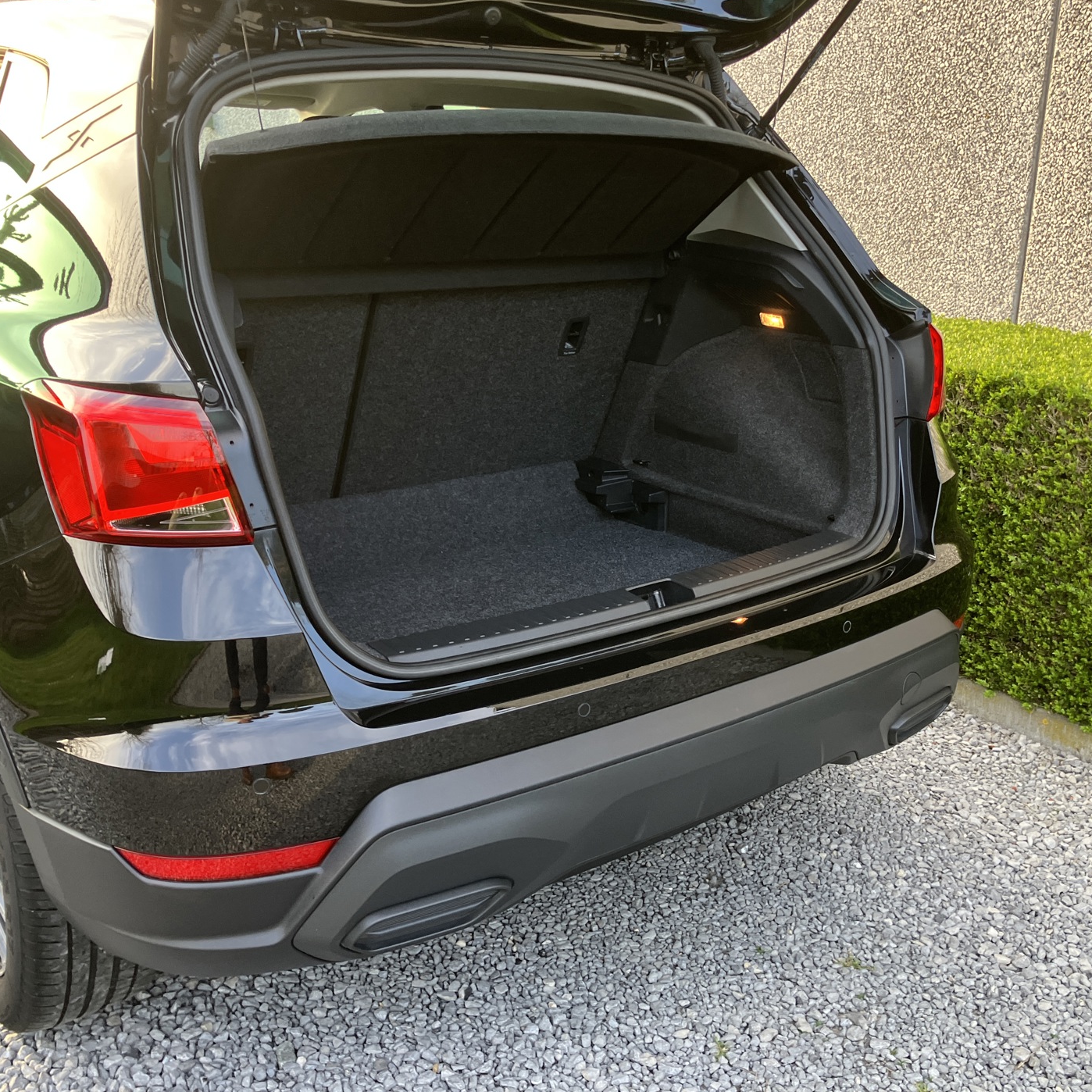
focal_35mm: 34
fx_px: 1213
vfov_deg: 48.5
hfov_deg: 48.4
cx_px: 570
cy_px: 542
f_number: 1.8
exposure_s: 1/121
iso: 80
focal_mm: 3.99
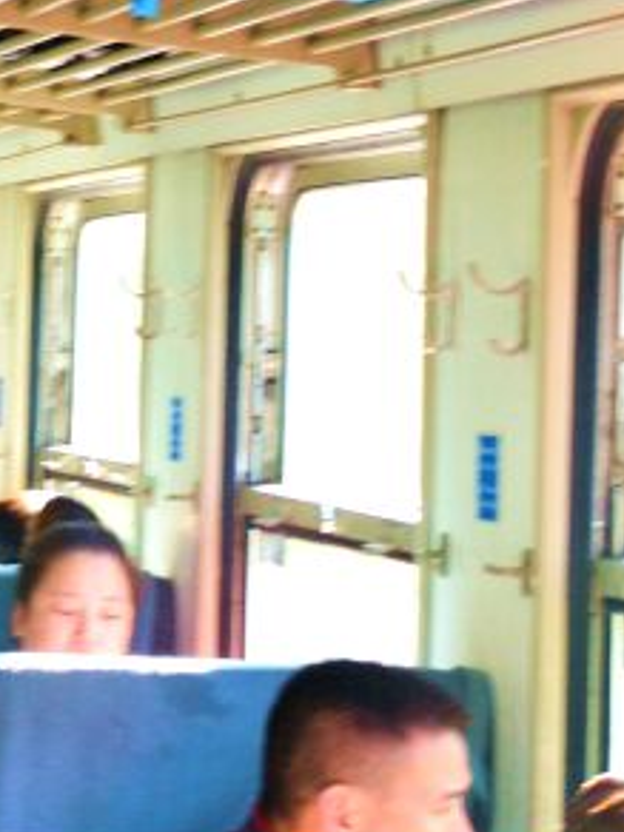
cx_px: -484
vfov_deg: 11.9
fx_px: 3990
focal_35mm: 166
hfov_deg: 8.6
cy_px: 157
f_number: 8
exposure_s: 1/40
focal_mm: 28
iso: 800
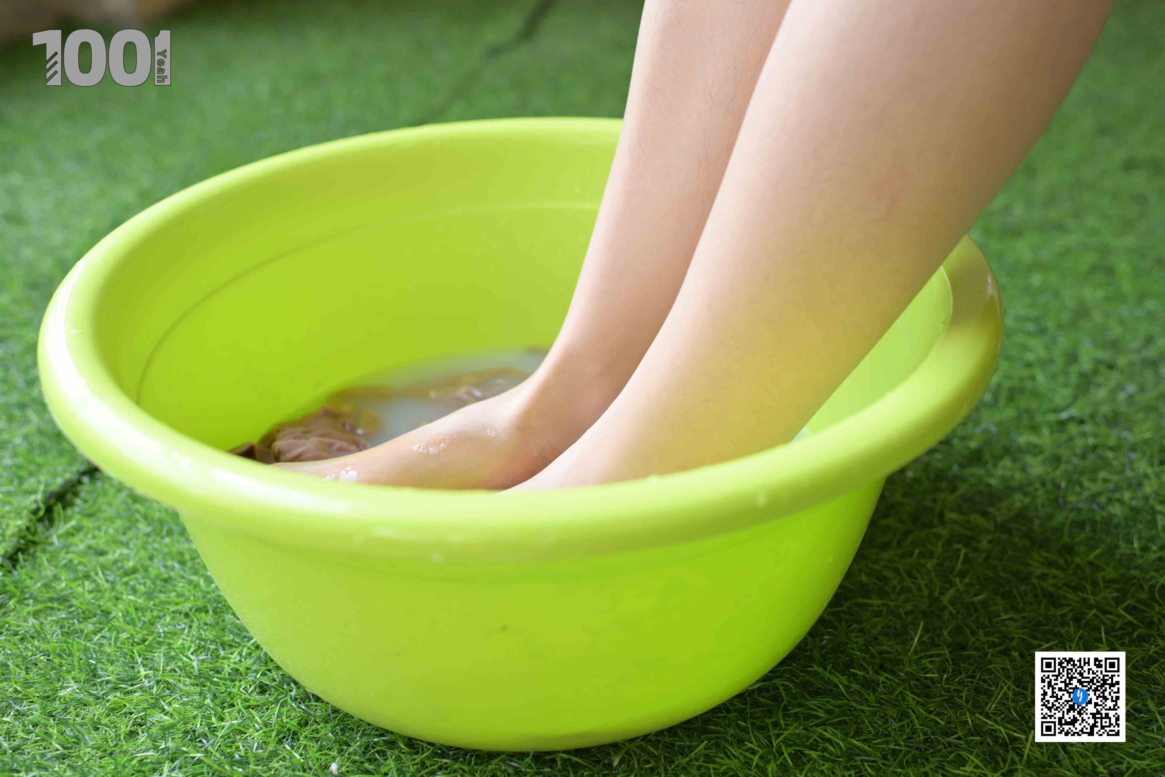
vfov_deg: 37.9
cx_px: 582
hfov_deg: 54.4
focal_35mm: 35
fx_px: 1133
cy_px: 388
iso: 200
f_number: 3.5
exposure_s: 1/320
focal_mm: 35
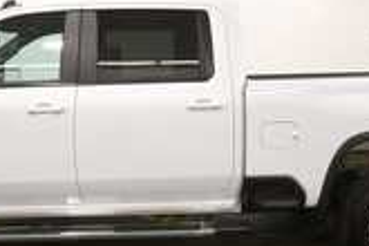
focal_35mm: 51
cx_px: 132
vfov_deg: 26.4
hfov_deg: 38.6
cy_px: 144
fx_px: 523
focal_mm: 14
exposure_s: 1/250
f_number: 5
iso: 800
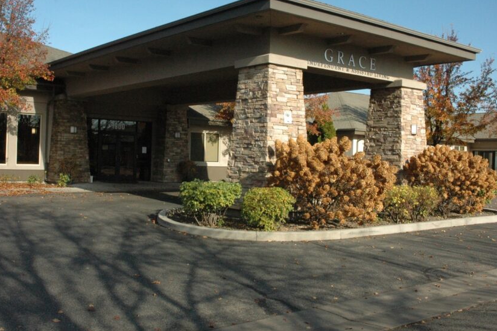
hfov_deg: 47.2
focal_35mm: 41
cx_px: 200
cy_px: 151
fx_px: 566
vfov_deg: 32.6
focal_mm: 22
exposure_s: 1/500
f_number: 11
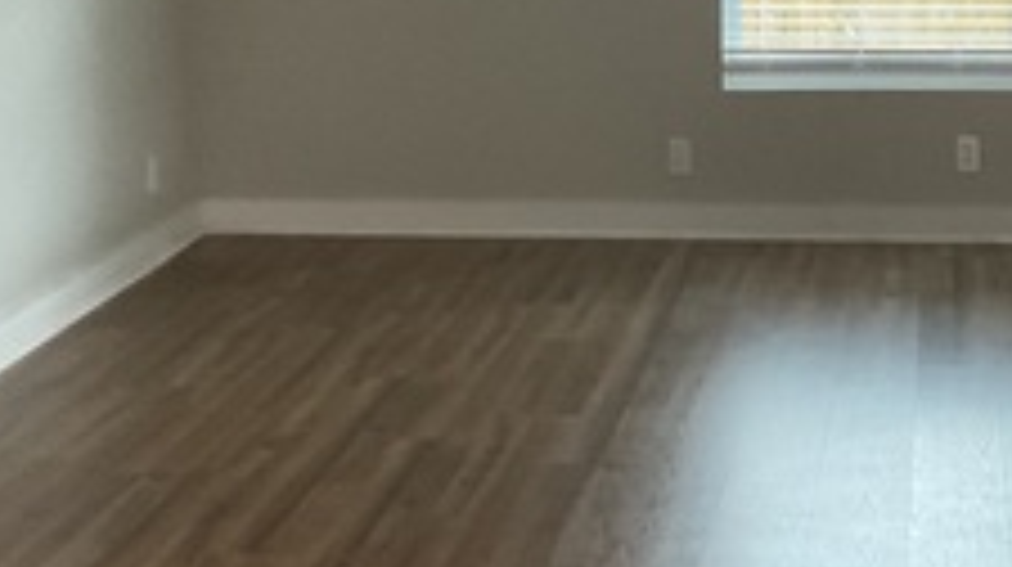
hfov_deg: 23.6
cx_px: 670
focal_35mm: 90
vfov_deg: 13.2
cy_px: 4
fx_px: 2413
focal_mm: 3
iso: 200
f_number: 1.8
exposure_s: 1/60
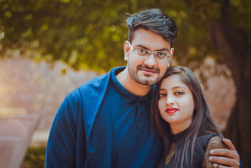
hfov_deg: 27.0
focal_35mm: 75
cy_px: 84
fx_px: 523
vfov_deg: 18.2
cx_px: 126
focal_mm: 50
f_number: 1.8
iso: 100
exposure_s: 1/500
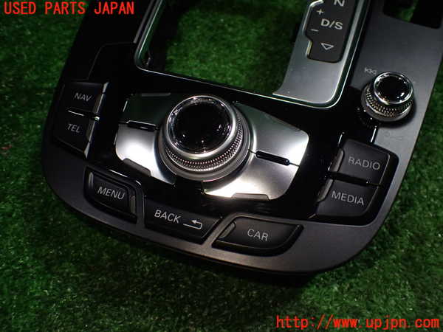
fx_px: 384
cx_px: 222
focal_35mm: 30
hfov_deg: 60.0
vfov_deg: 46.8
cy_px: 166
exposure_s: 1/125
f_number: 2.3
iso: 320
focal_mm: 5.4
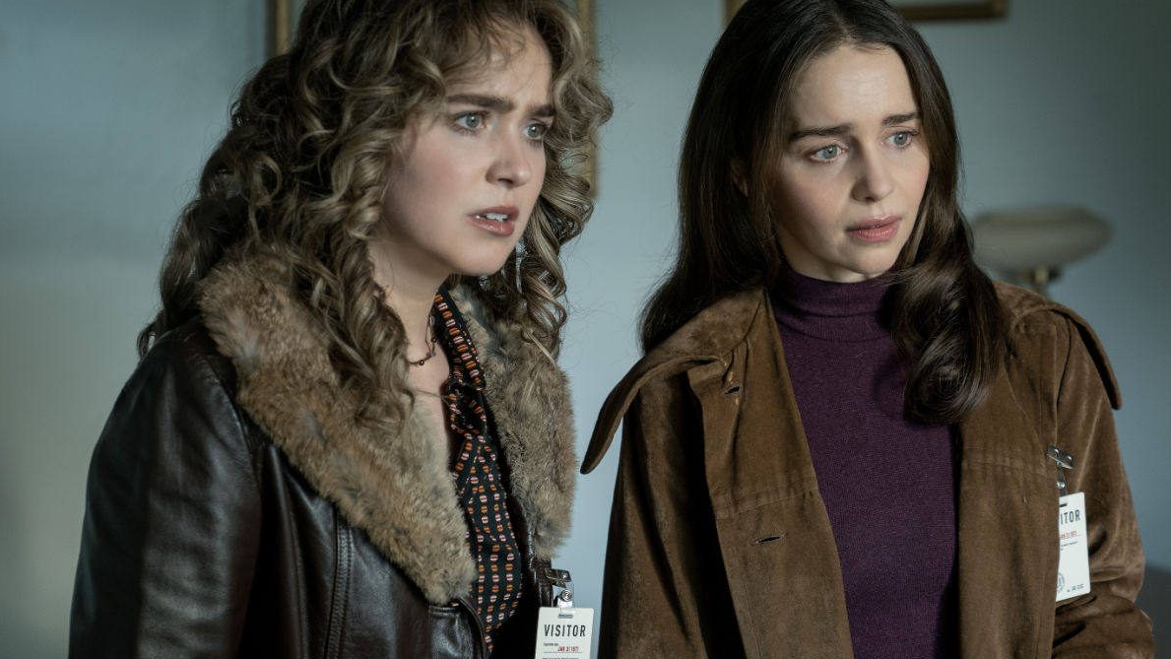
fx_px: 2298
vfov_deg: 16.3
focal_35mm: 74
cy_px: 293
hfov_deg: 28.6
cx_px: 590
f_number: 3.5
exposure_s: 1/160
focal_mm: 70
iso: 2000
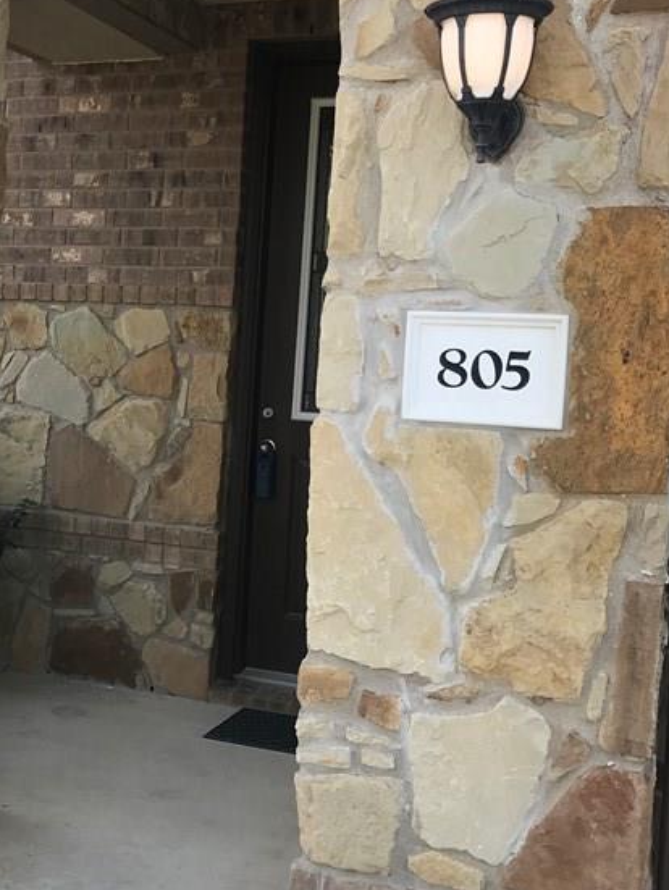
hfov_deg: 27.1
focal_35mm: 52
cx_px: 65
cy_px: 428
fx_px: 1338
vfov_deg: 36.8
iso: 20
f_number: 1.8
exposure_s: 1/679
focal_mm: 3.99
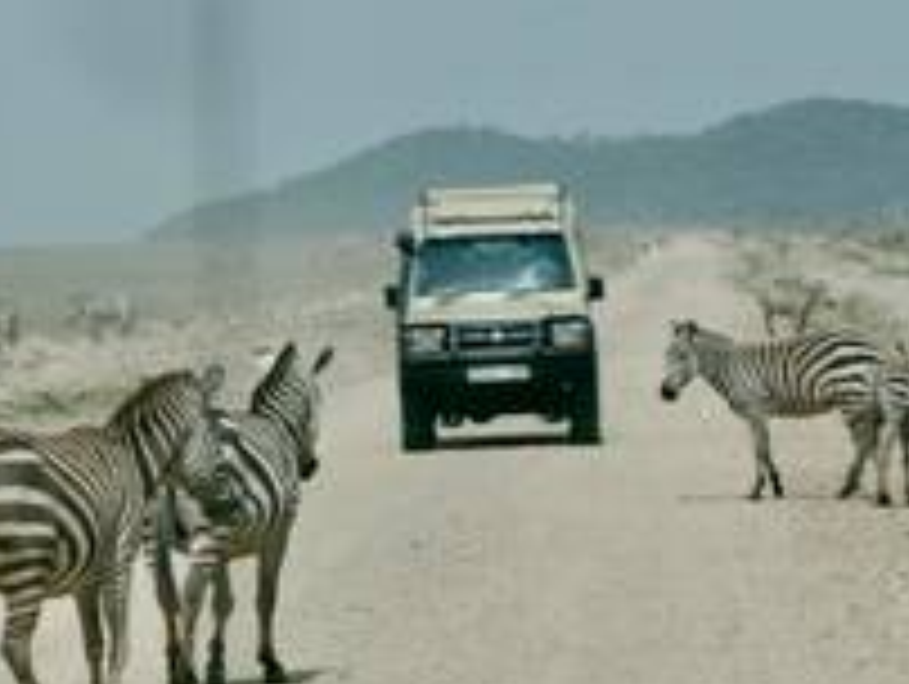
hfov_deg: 5.0
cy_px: 207
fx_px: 10437
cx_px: 806
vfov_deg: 3.8
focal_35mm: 397
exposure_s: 1/1500
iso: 200
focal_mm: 116.1
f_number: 6.4
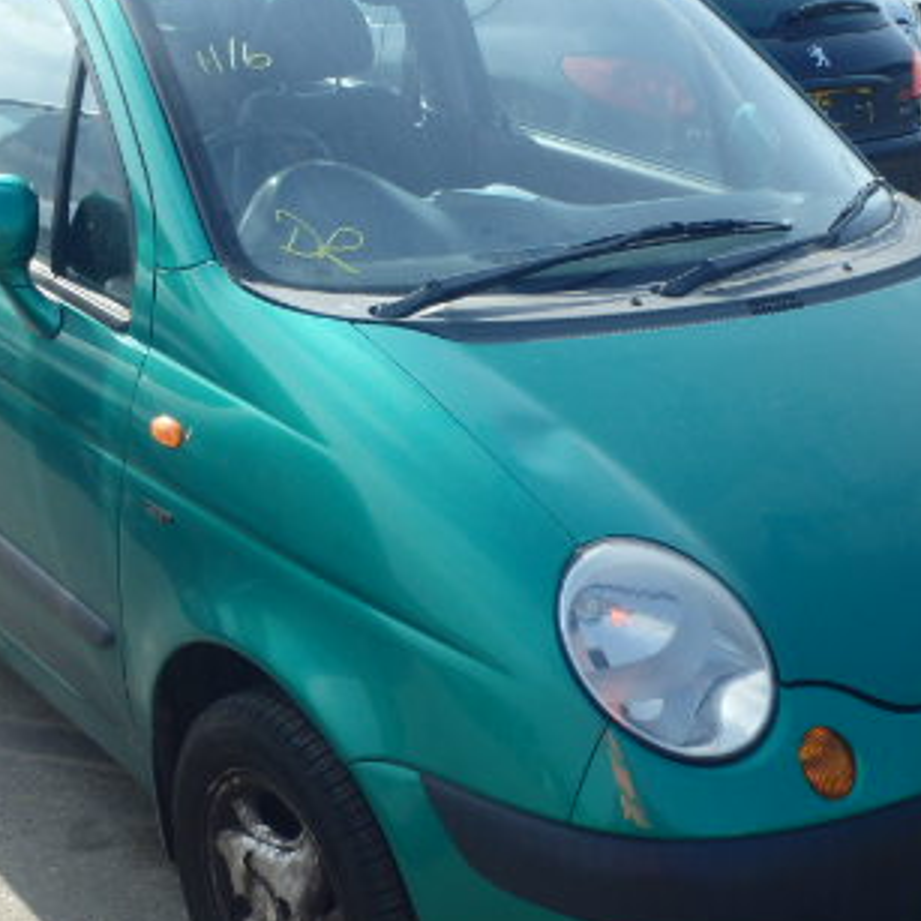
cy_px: 555
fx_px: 1776
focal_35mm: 59
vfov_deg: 29.0
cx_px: 420
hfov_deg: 29.1
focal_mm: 5.7
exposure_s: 1/400
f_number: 4.2
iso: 125
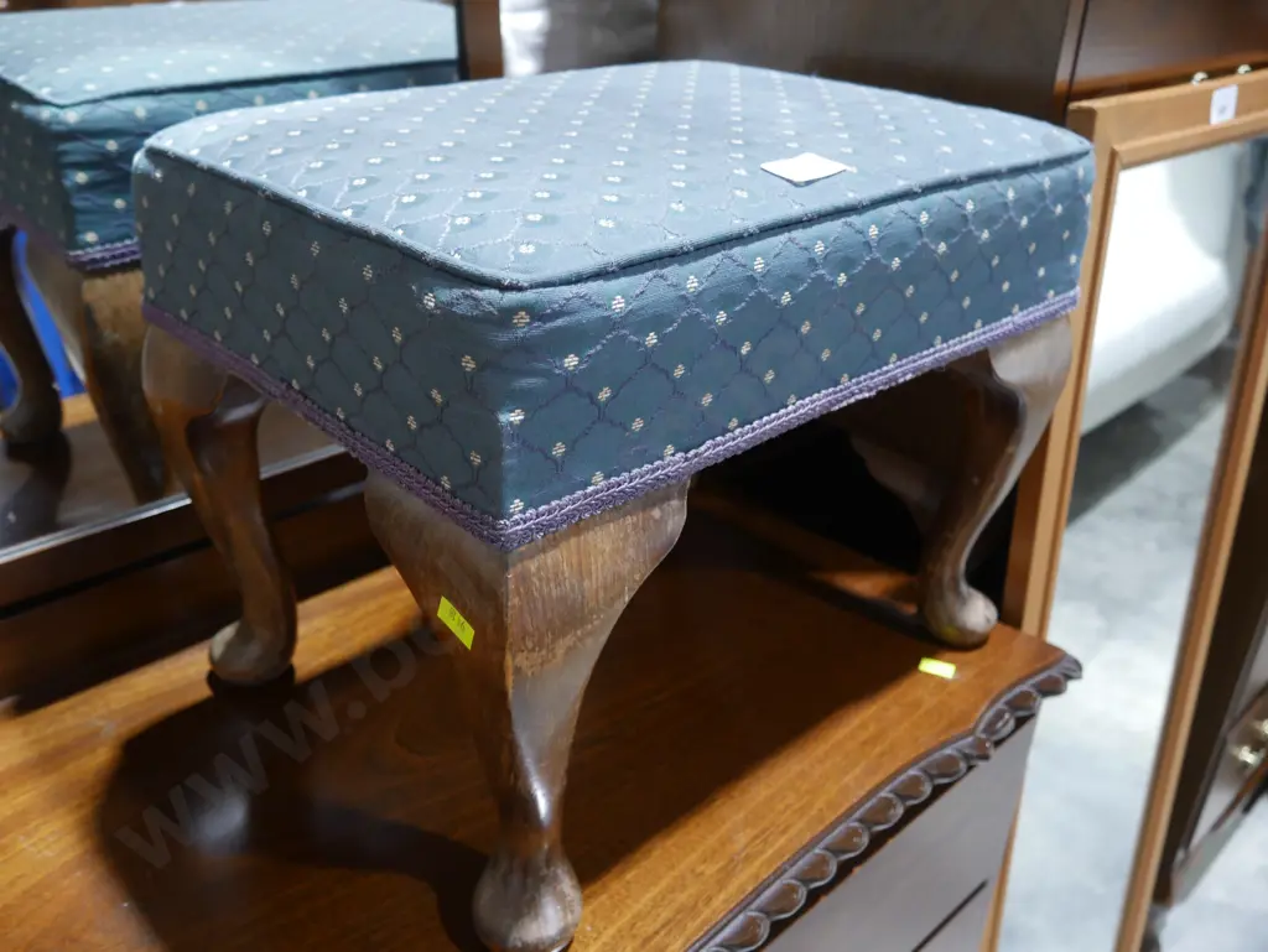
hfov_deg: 59.9
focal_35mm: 30
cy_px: 476
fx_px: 1099
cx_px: 634
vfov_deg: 46.8
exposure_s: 1/60
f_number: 3.6
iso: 800
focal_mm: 15
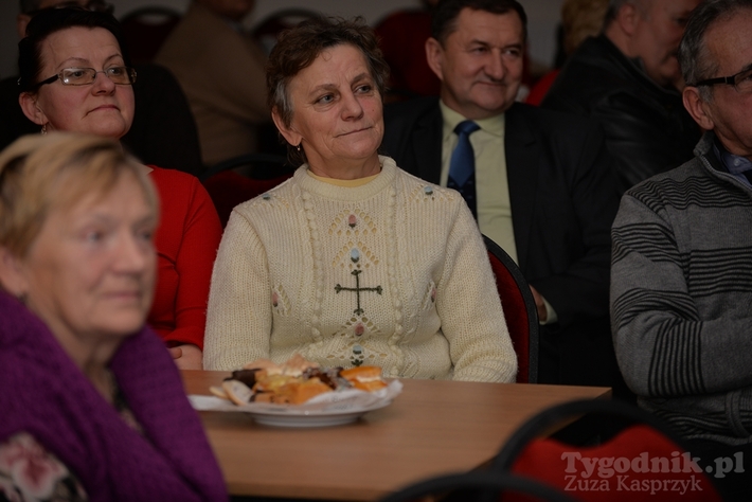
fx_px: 3552
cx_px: 376
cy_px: 251
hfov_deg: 12.1
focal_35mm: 170
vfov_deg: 8.1
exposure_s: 1/200
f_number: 5
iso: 200
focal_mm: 170
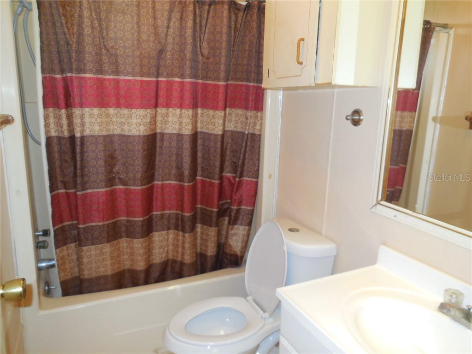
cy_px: 177
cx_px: 236
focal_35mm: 25
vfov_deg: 54.9
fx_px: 341
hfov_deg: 69.4
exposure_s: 1/25
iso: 200
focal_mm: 4.5
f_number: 3.1
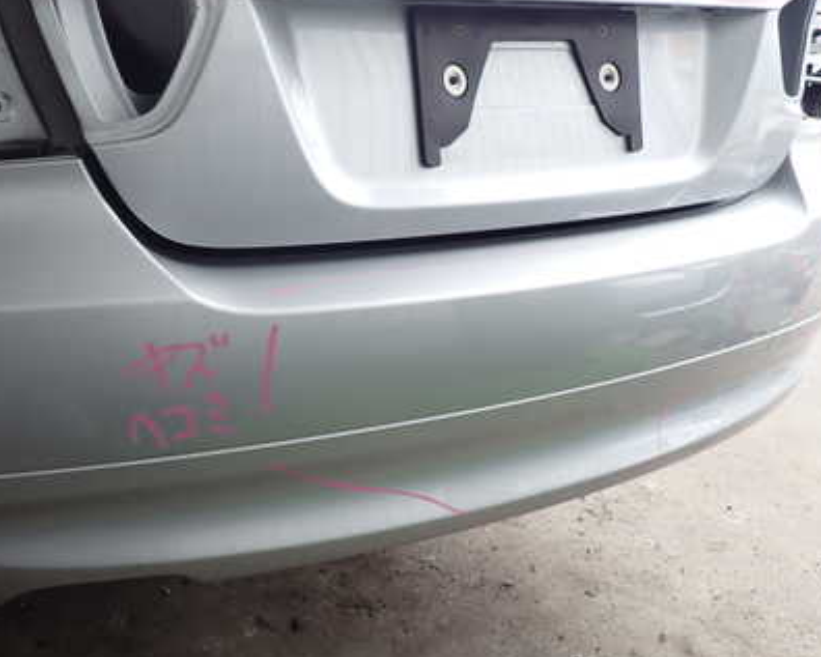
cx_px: 245
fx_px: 899
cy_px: 323
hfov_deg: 47.9
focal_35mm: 37
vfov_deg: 40.1
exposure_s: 1/80
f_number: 2.8
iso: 100
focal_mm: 4.5
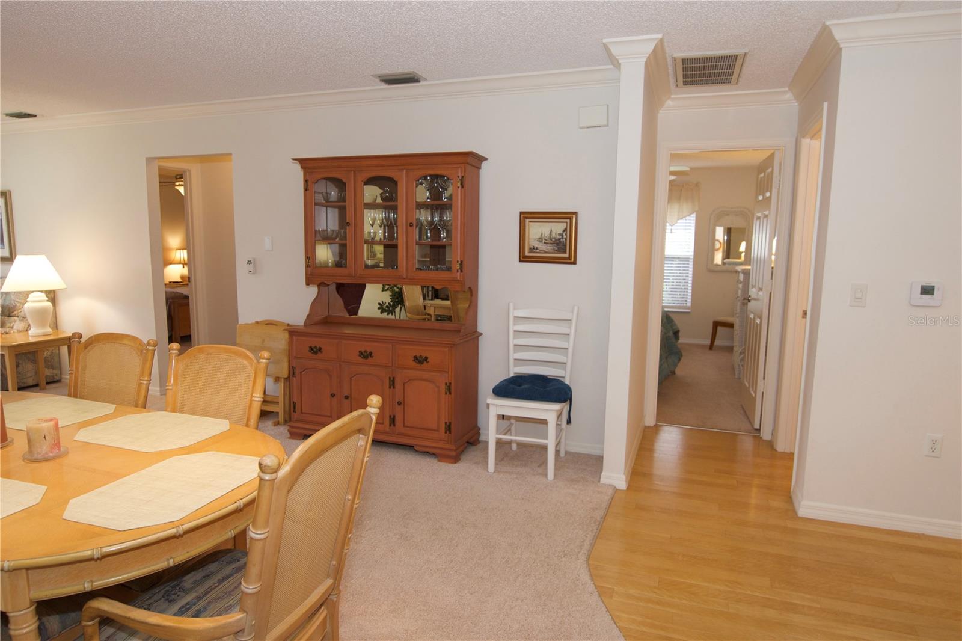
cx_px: 481
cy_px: 320
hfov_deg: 81.2
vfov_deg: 59.5
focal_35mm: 21
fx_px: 561
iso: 450
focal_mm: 14
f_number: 4
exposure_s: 1/60
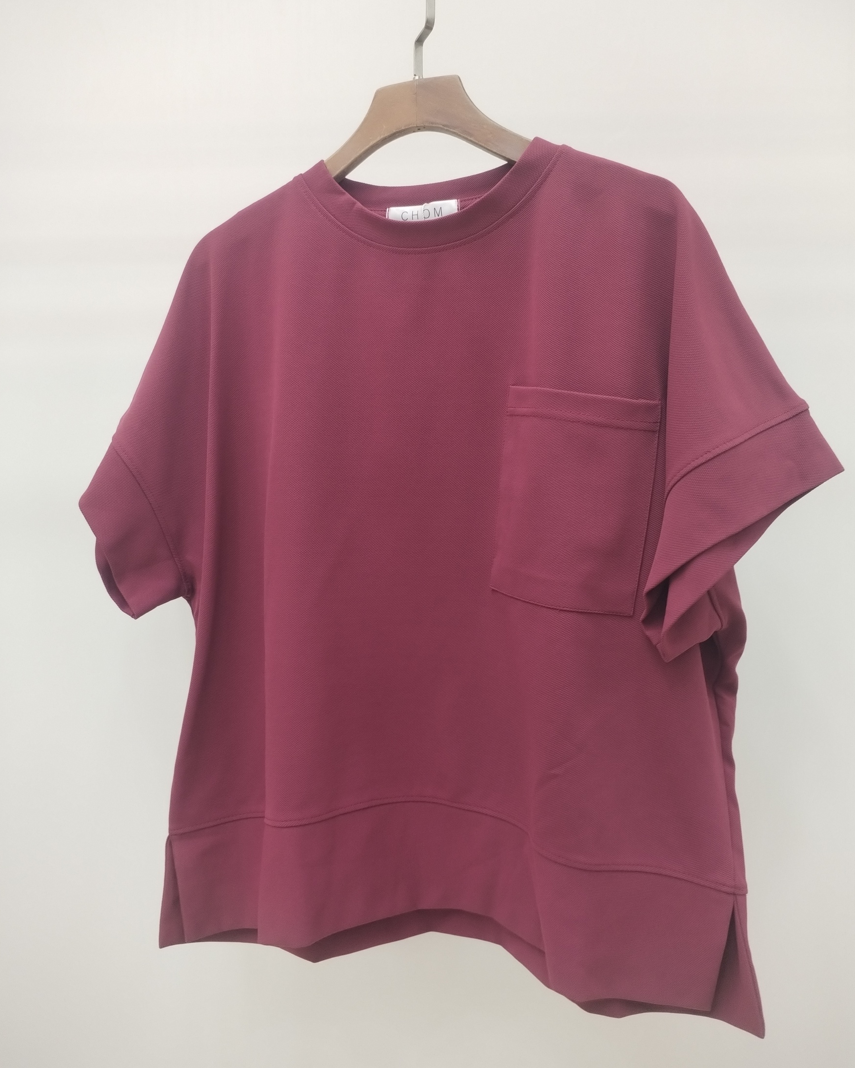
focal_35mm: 31
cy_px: 515
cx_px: 424
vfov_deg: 57.2
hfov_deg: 47.1
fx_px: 980
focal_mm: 4.75
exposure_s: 1/60
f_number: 1.8
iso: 228
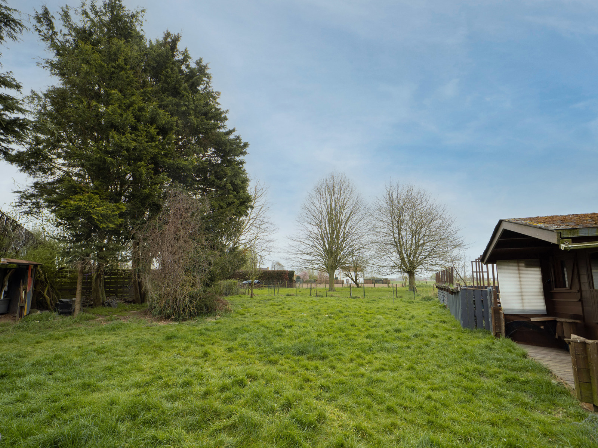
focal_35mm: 16
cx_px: 299
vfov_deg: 78.1
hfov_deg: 94.5
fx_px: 276
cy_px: 224
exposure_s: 1/250
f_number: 4.5
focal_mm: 8
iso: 200
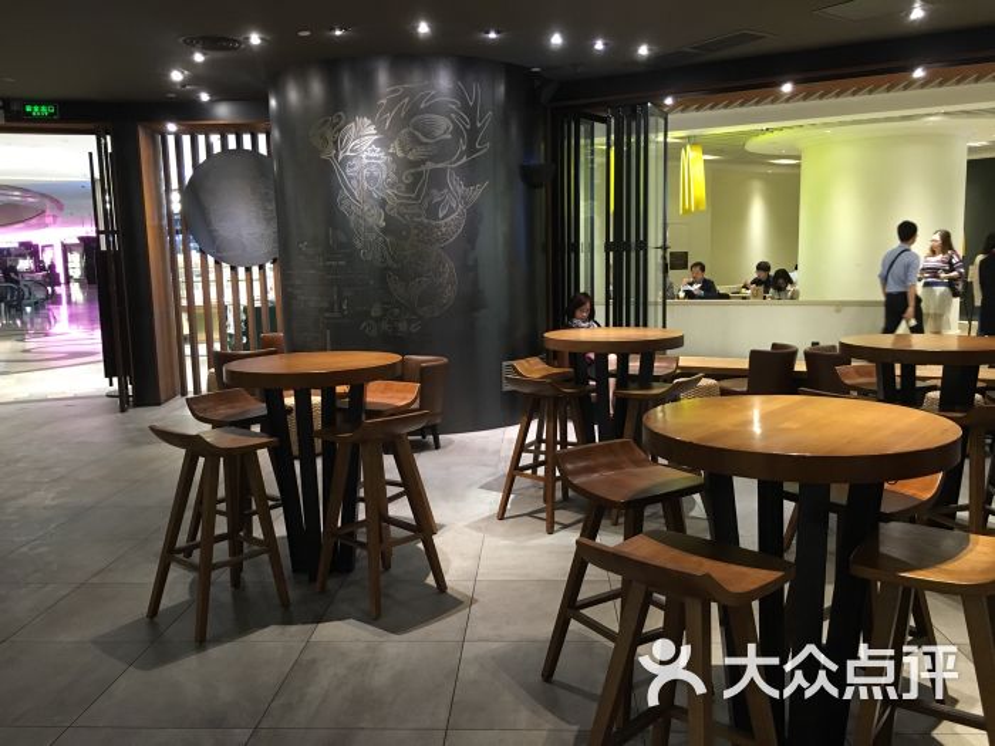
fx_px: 834
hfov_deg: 61.7
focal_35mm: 29
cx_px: 498
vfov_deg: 48.2
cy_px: 373
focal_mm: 4.15
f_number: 2.2
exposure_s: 1/20
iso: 200
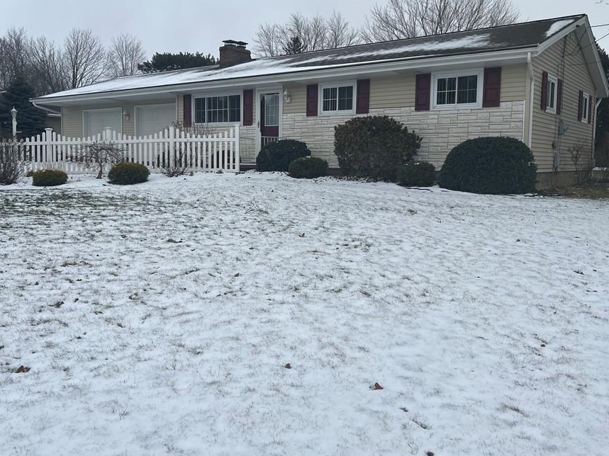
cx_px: 293
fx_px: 545
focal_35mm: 31
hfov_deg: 58.3
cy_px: 198
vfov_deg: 45.3
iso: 50
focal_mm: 5.7
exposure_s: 1/3460
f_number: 1.5
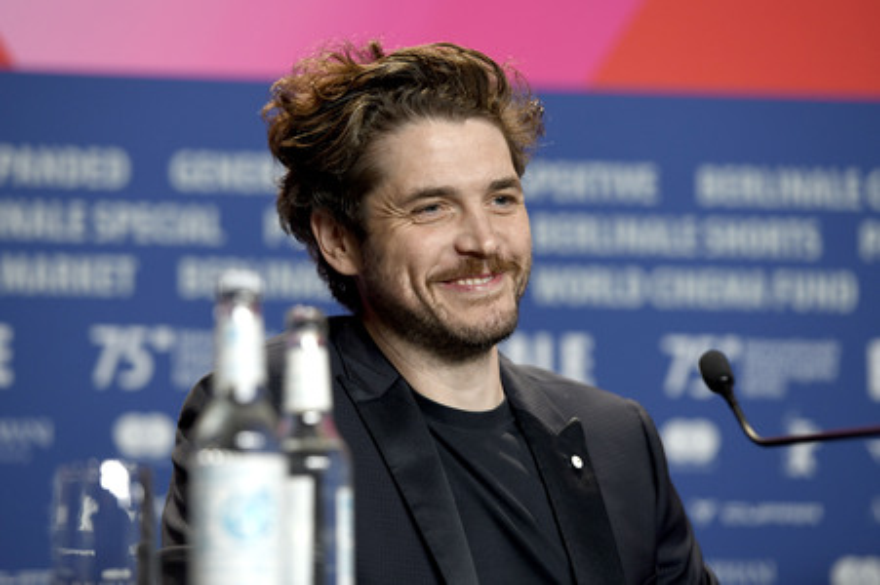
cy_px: 292
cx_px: 440
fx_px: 3664
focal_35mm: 150
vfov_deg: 9.1
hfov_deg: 13.7
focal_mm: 150
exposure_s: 1/250
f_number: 3.5
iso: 1250
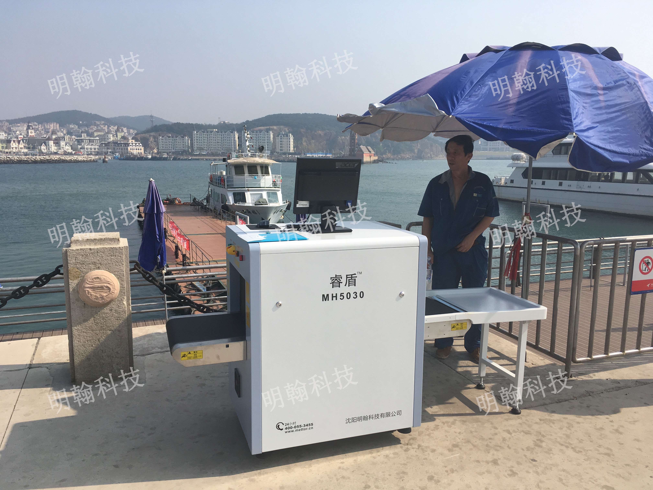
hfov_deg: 61.7
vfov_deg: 48.2
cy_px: 245
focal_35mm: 29
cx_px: 326
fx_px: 547
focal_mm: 4.15
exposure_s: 1/1832
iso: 25
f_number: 2.2
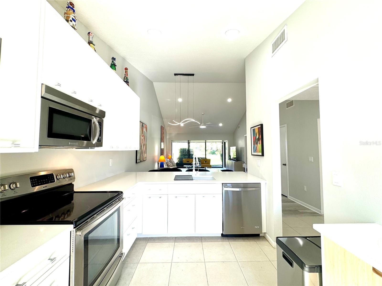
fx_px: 154
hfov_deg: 102.1
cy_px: 143
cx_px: 191
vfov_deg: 85.7
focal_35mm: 14
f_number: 2.2
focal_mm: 2.22
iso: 40
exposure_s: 1/133
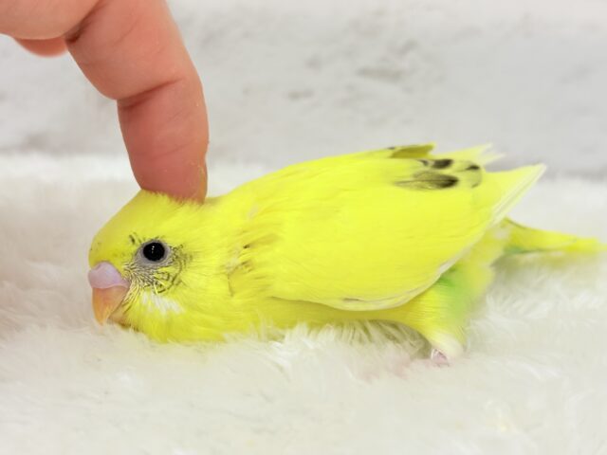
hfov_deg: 36.8
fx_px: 912
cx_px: 304
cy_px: 228
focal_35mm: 52
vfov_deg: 28.0
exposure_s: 1/50
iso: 32
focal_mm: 5.96
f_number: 1.6
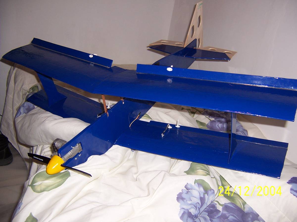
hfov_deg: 55.4
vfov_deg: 42.9
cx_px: 148
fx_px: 283
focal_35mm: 33
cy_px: 111
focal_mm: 5.5
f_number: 2.8
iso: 80
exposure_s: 1/60
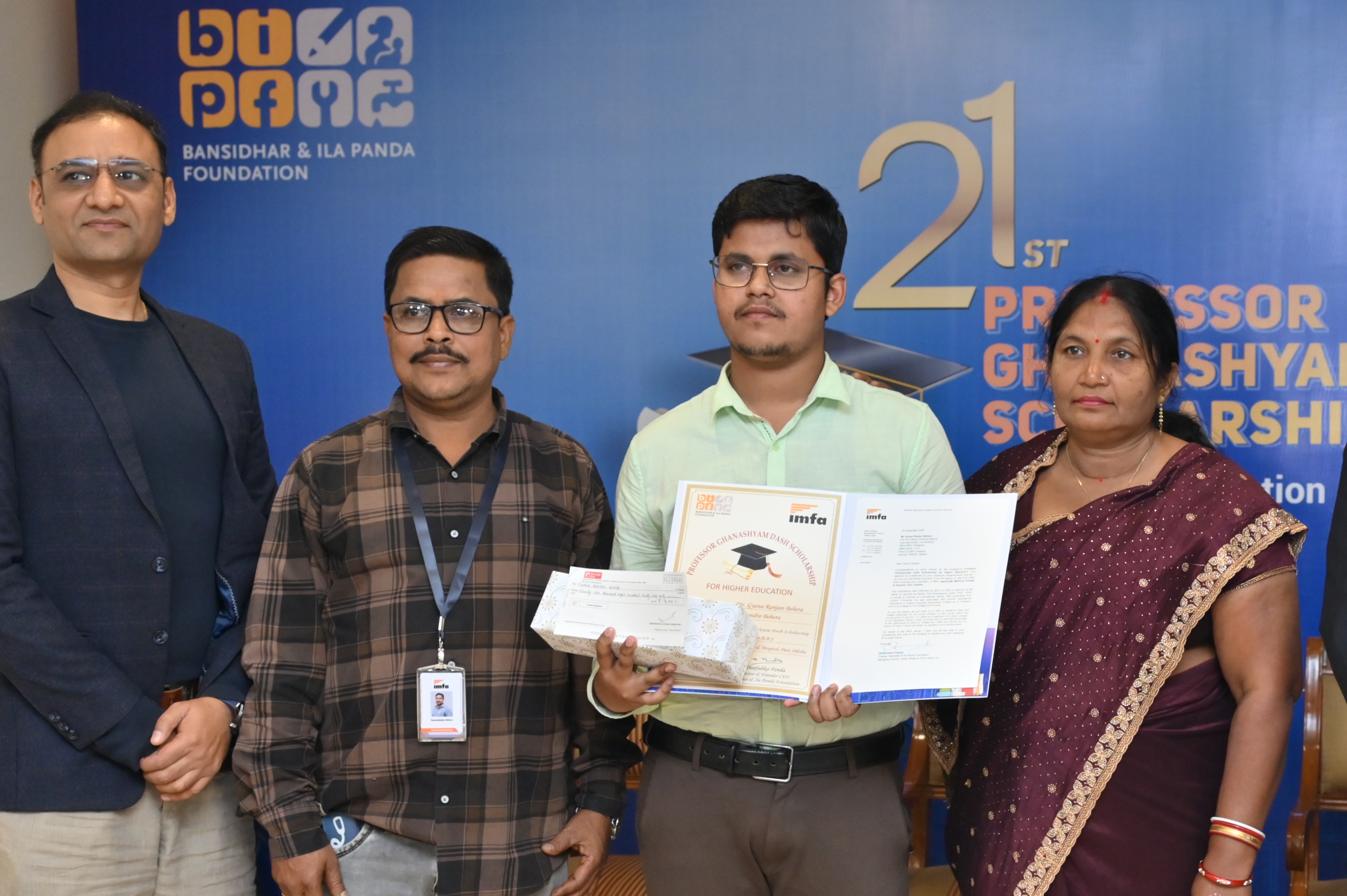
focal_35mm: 68
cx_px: 1002
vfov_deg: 19.8
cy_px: 720
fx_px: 2543
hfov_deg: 29.2
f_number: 5
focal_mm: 37
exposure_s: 1/200
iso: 1250
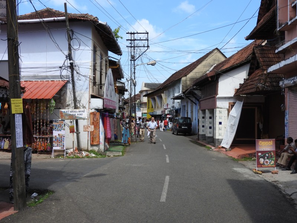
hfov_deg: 46.8
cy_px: 112
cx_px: 148
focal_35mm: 40
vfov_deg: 36.0
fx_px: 343
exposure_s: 1/800
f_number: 3.8
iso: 100
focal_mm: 7.2
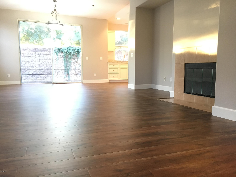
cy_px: 88
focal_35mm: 29
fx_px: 198
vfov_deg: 48.2
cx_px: 118
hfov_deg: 61.7
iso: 200
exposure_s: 1/24
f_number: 2.2
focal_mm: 4.15
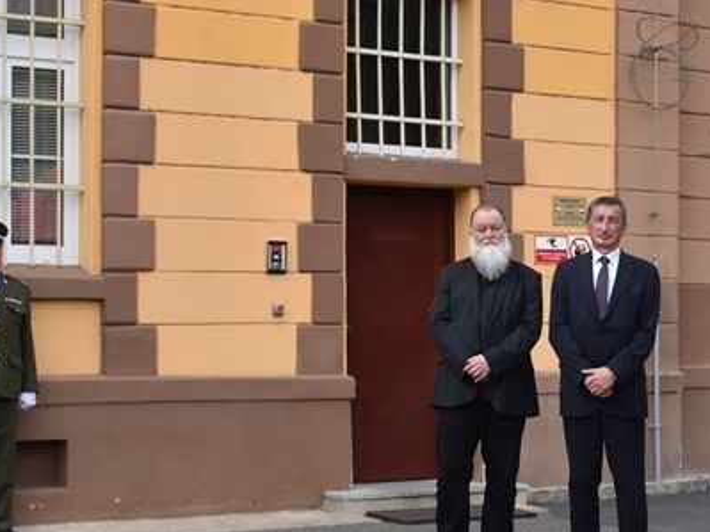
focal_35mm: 85
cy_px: 350
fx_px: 1748
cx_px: 548
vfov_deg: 17.3
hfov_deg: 22.7
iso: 100
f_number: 7.1
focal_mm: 23
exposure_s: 1/160
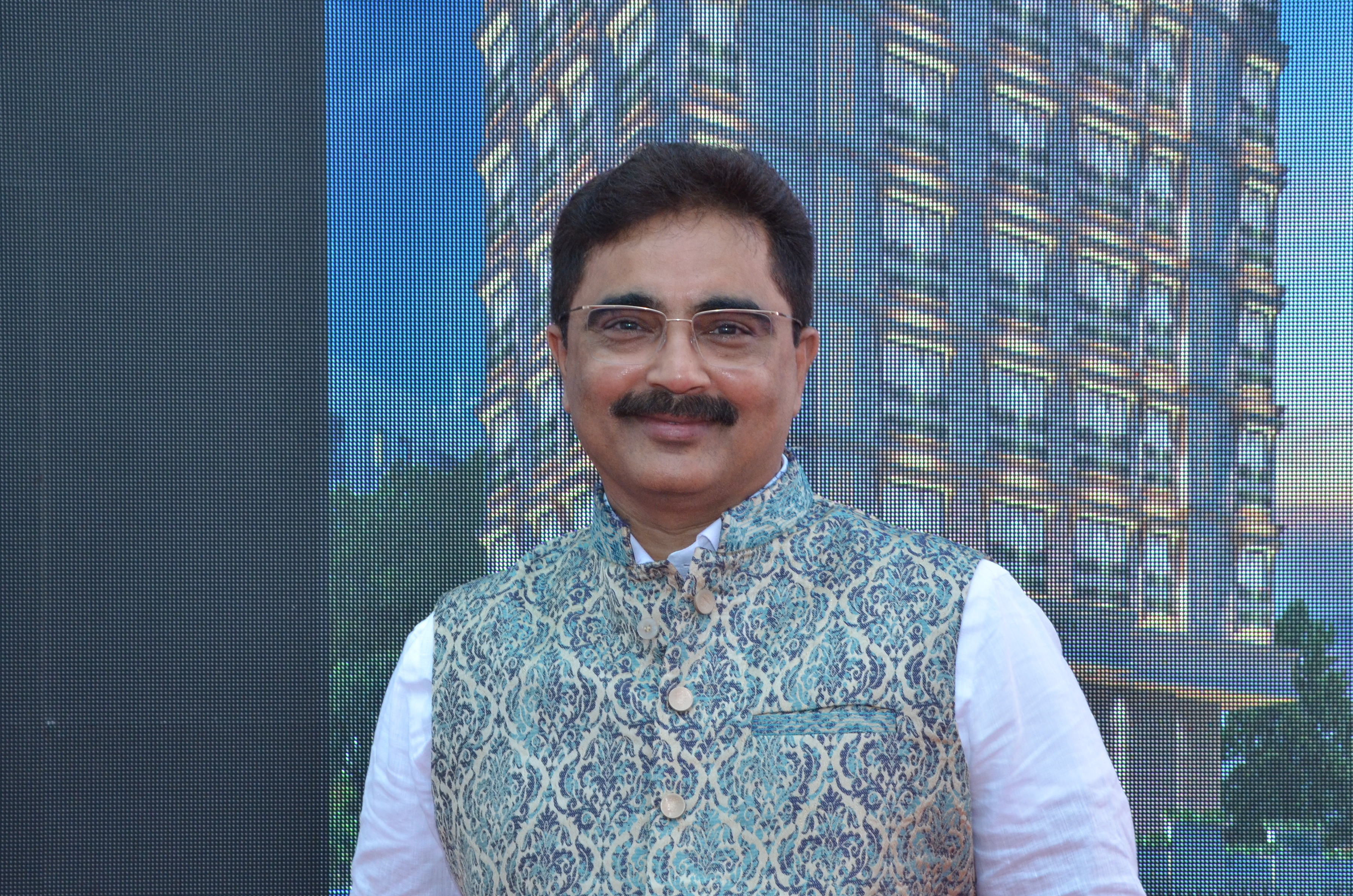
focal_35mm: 87
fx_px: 3263
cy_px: 555
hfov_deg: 23.4
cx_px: 738
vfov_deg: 15.6
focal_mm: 42
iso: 800
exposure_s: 1/125
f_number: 6.3
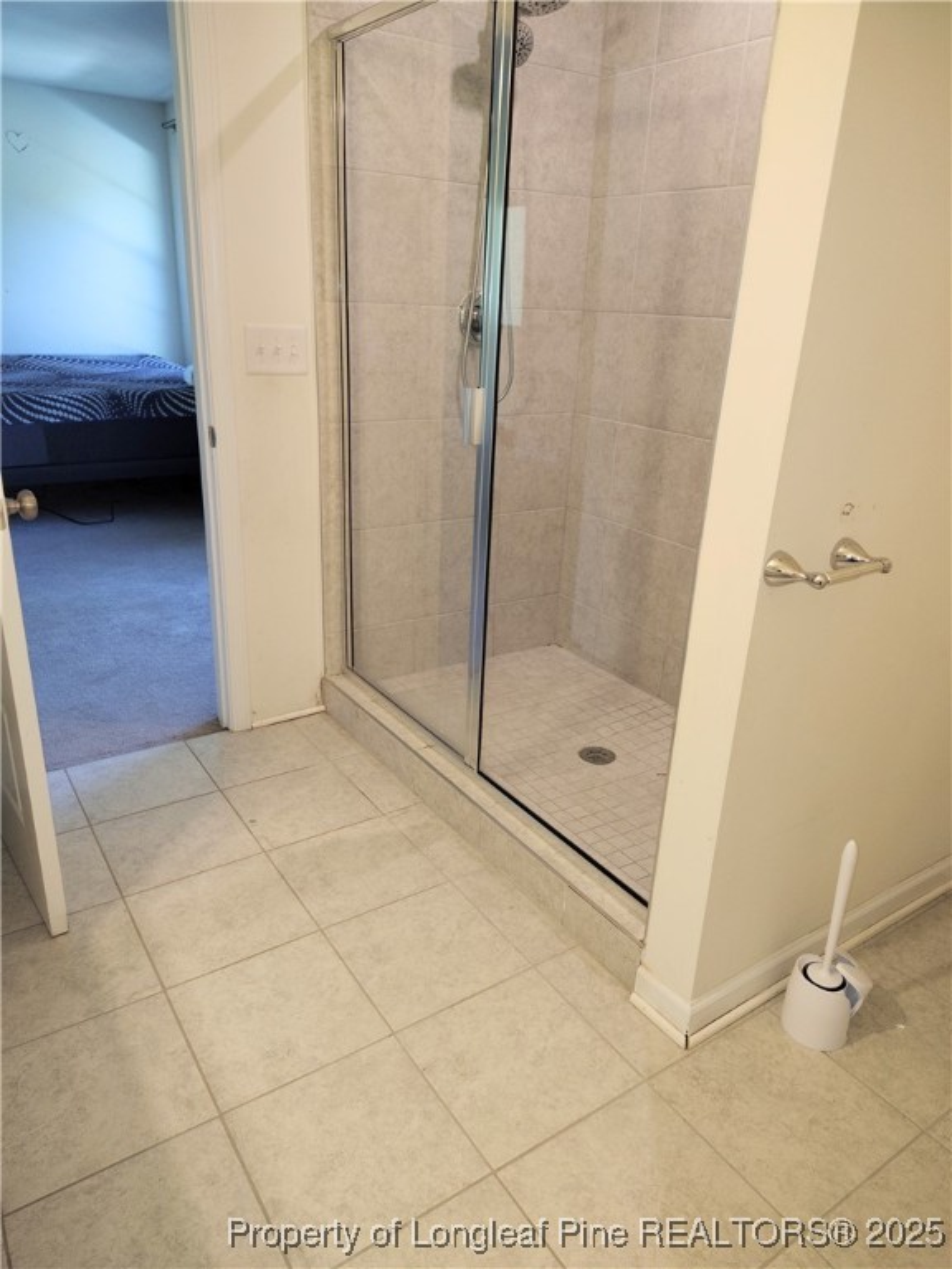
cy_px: 634
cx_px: 476
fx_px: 880
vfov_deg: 71.6
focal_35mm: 24
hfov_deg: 56.8
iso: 289
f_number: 1.8
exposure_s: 1/120
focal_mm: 5.56
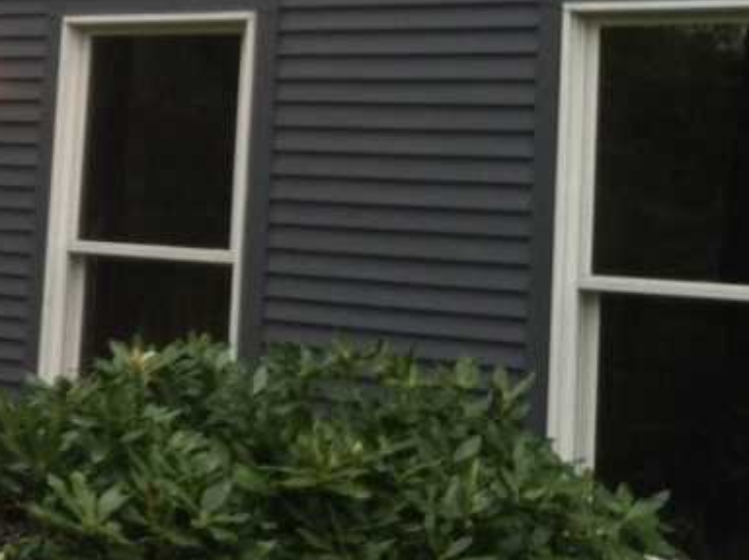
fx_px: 2636
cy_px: -103
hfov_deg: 15.6
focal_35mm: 122
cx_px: -141
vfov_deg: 11.9
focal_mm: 3.85
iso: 80
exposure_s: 1/120
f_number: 2.8
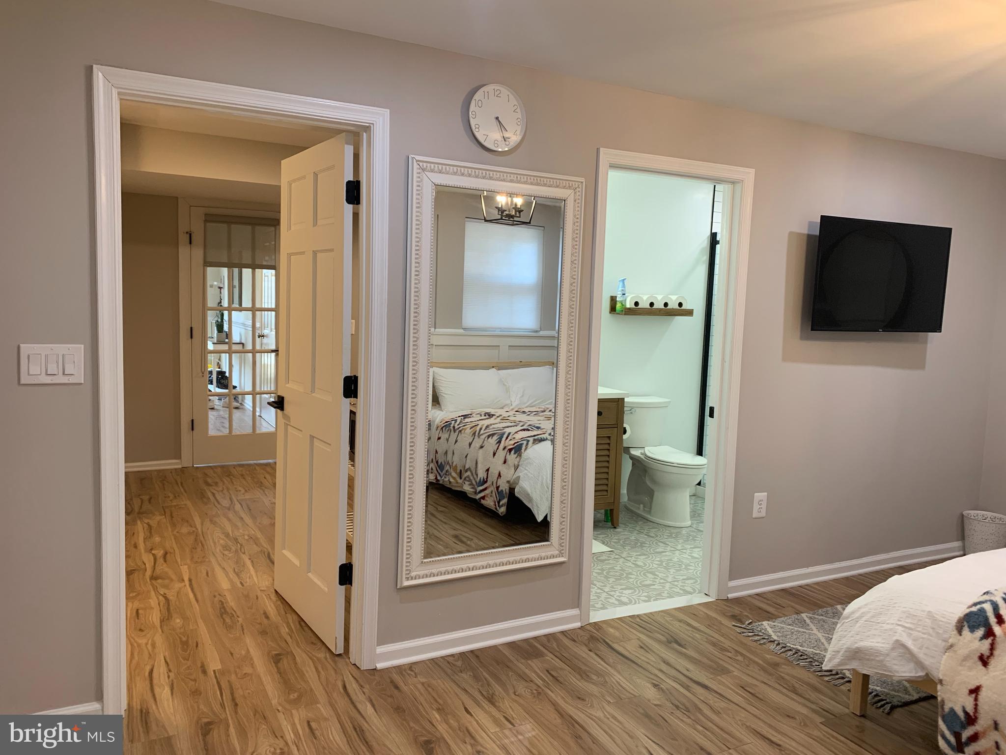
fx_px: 756
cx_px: 503
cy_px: 378
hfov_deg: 67.3
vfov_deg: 53.1
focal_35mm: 26
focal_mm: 4.25
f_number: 1.8
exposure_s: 1/60
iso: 80
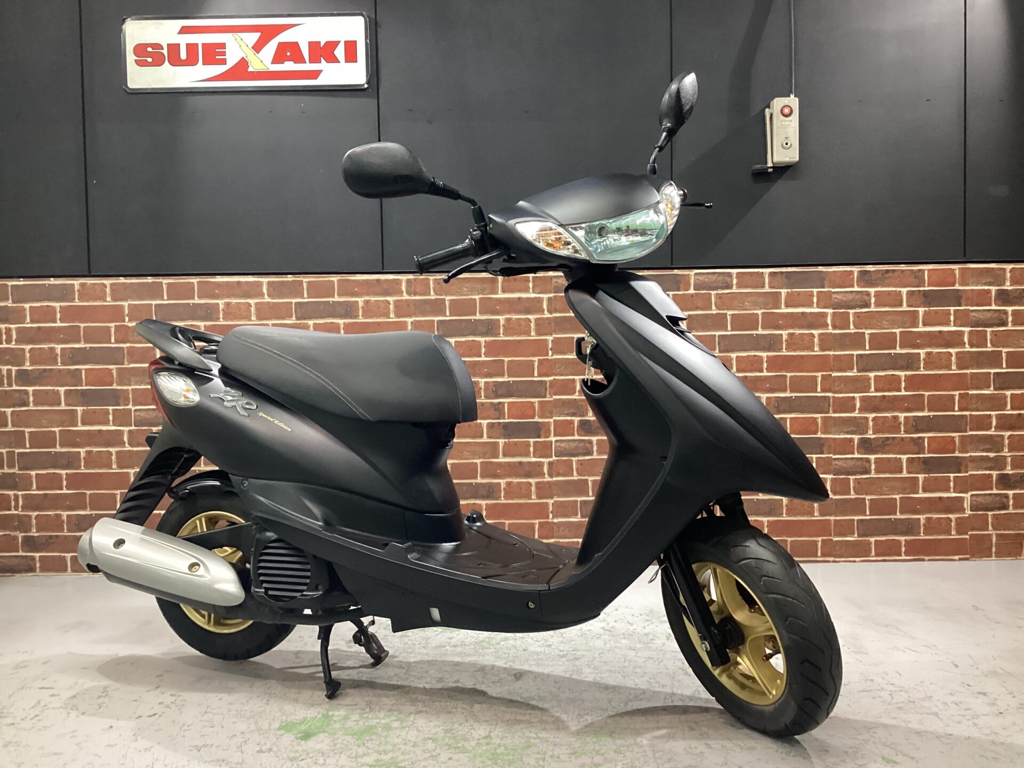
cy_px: 384
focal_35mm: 31
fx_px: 917
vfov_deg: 45.4
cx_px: 512
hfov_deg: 58.4
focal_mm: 3.3
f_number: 2.4
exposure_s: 1/40
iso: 320
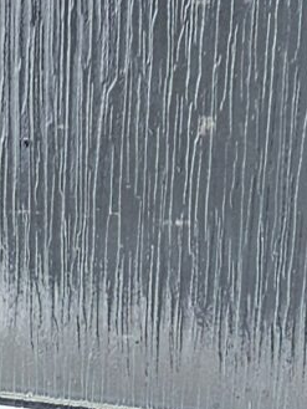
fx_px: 2115
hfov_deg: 8.0
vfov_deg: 10.1
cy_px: 844
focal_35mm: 179
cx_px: -245
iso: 125
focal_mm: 5.4
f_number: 1.8
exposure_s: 1/190
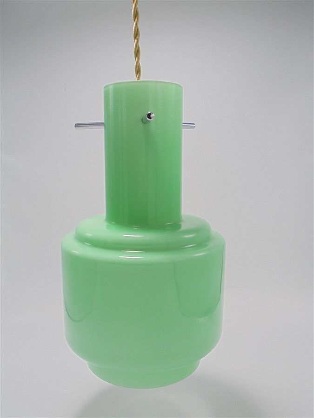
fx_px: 351
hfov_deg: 48.2
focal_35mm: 29
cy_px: 209
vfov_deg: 61.7
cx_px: 157
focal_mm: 5.3
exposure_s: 1/80
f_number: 3.7
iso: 100
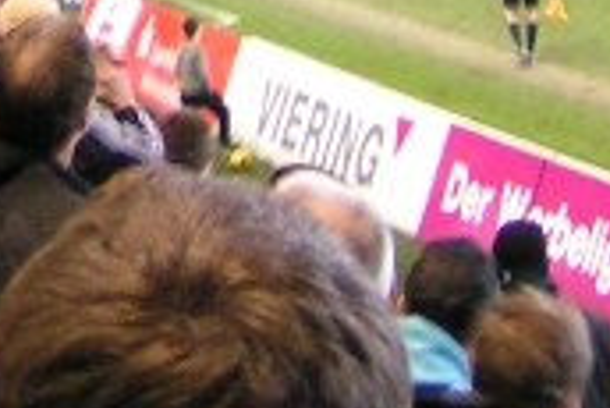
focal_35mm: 184
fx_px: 3120
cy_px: -571
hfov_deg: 10.8
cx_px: -255
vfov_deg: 7.0
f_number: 2.8
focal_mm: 5.8
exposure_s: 1/10
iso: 200
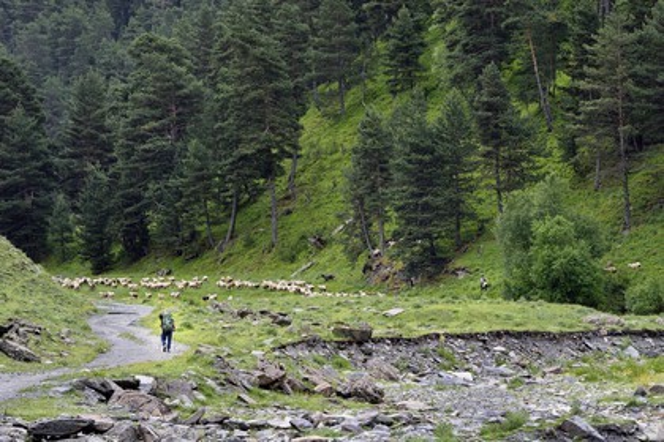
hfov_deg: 10.3
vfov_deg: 6.9
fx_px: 3689
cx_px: 332
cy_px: 221
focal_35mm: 200
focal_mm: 200
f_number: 9
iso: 320
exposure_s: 1/250
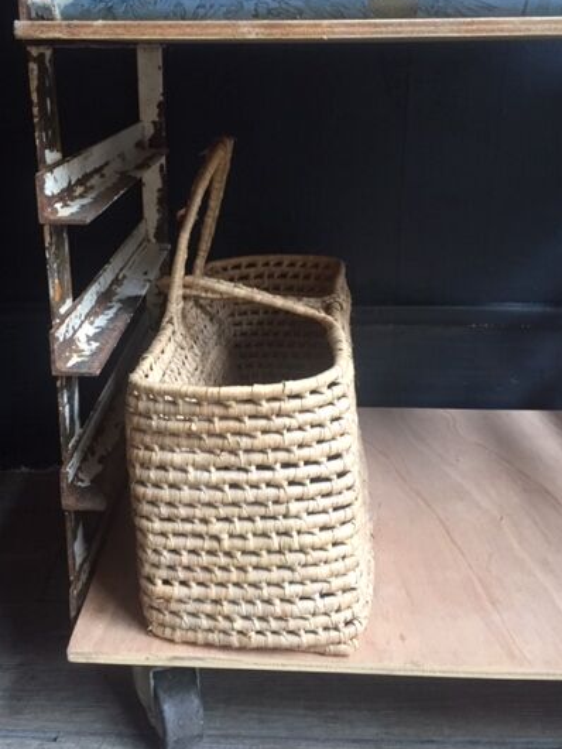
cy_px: 324
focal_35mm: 35
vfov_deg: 52.4
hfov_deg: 40.6
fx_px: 757
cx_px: 237
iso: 200
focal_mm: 4.15
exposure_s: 1/33
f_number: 2.2
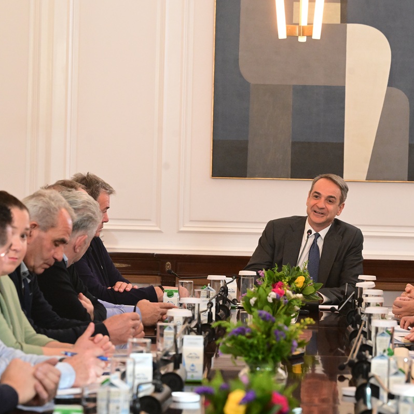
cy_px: 207
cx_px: 257
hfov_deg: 11.9
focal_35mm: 147
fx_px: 1989
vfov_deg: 11.9
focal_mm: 115
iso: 8000
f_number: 6.3
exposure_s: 1/400
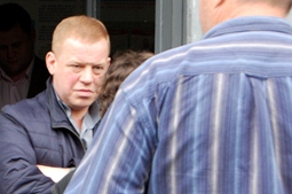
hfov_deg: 9.8
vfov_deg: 6.5
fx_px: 1702
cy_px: 161
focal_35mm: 210
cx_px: 63
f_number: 5.6
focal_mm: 55
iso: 450
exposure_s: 1/30
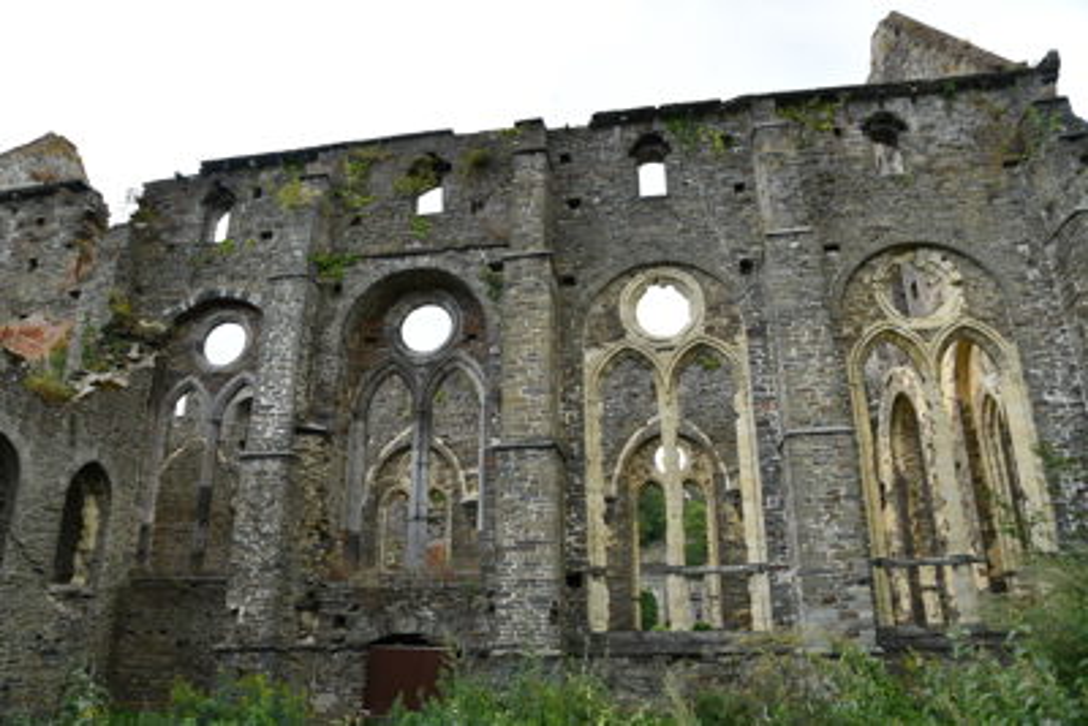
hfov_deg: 73.7
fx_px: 726
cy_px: 363
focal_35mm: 24
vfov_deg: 53.2
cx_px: 544
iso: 100
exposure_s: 1/100
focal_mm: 16
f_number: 4.5
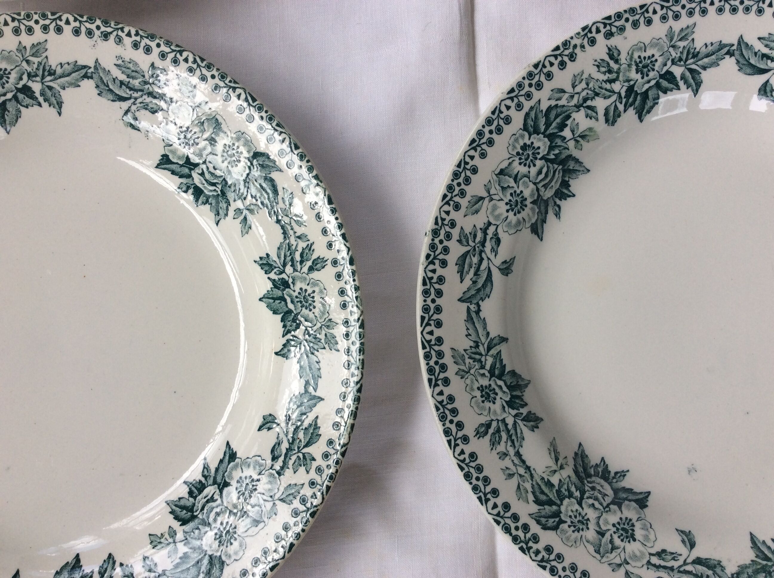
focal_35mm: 32
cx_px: 387
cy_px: 289
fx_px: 714
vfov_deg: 44.1
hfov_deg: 56.9
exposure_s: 1/266
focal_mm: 3.3
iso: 32
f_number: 2.4
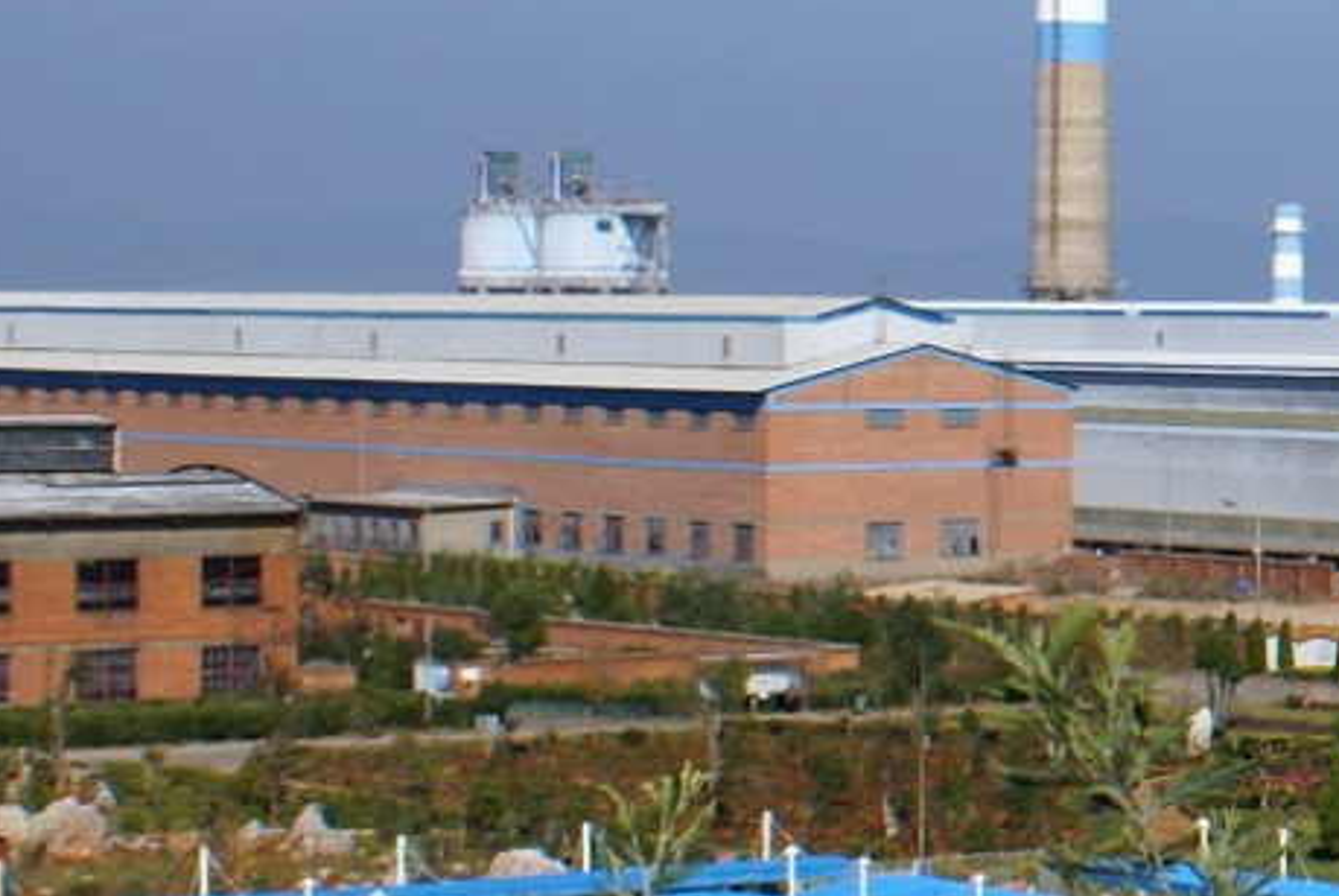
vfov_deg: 9.9
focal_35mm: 138
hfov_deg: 13.5
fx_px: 5138
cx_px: 2310
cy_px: 252
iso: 100
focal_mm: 22
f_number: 10
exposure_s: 1/250
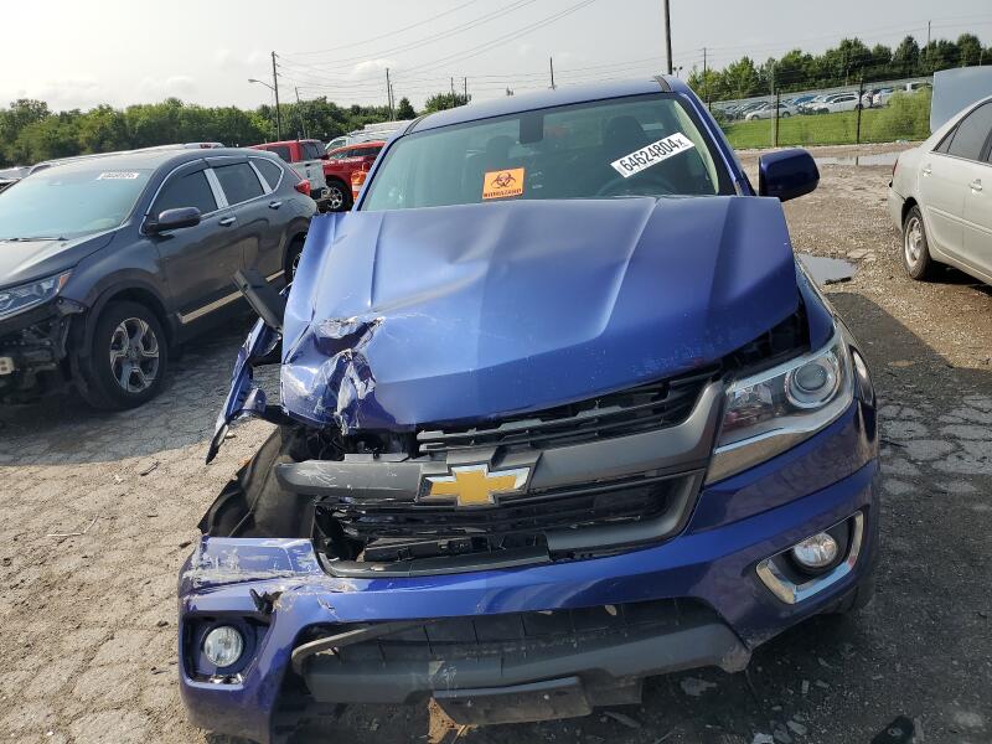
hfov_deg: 67.3
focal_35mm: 26
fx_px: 745
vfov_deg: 53.1
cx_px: 496
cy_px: 372
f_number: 1.5
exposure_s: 1/3333
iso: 50
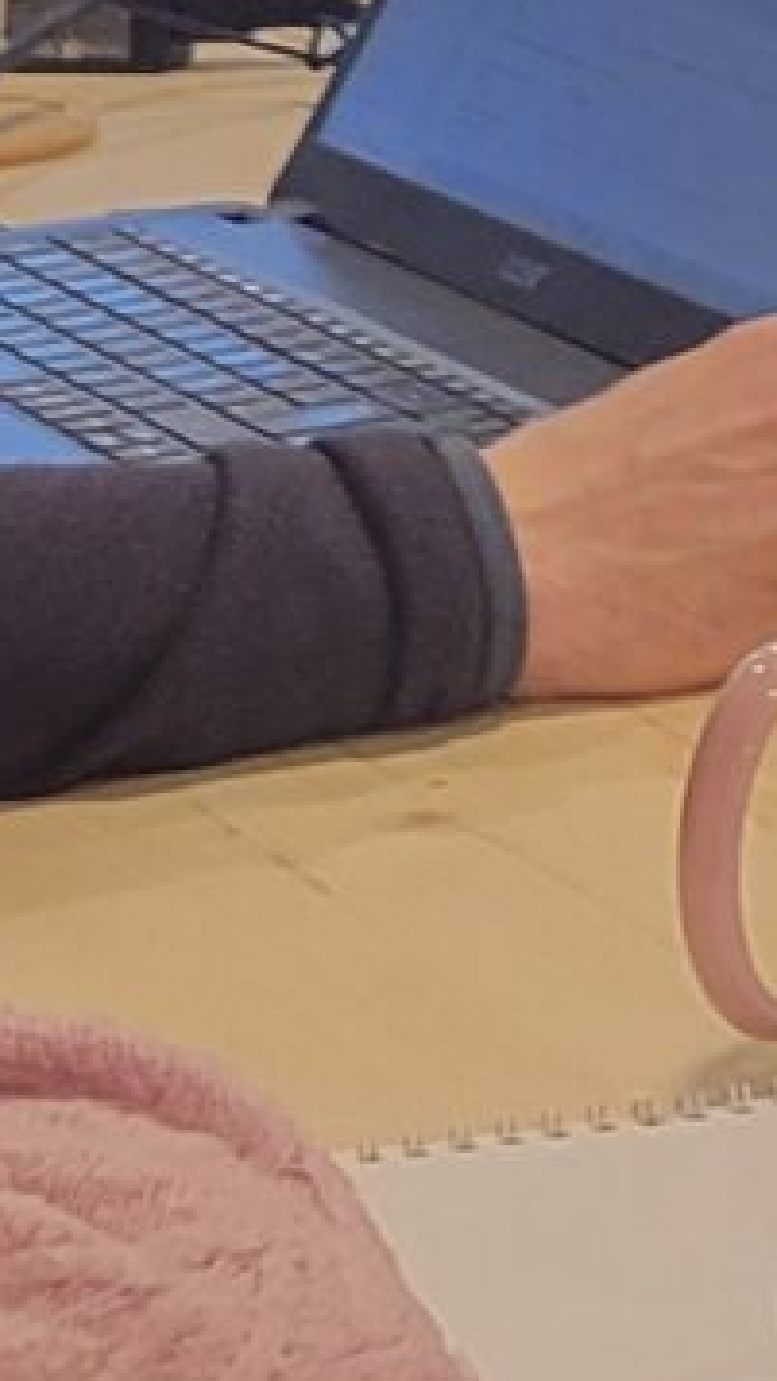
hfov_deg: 5.4
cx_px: 2861
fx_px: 7430
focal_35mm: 203
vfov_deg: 9.9
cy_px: -1308
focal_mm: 5.4
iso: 200
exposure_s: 1/100
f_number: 1.8
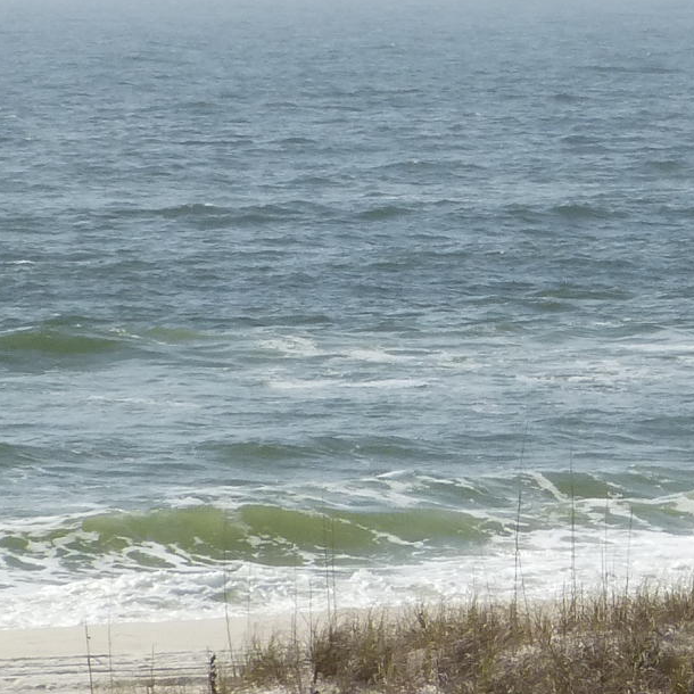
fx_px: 9572
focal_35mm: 422
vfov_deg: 4.2
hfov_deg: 4.1
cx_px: 992
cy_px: 309
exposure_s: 1/800
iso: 100
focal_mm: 17.5
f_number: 4
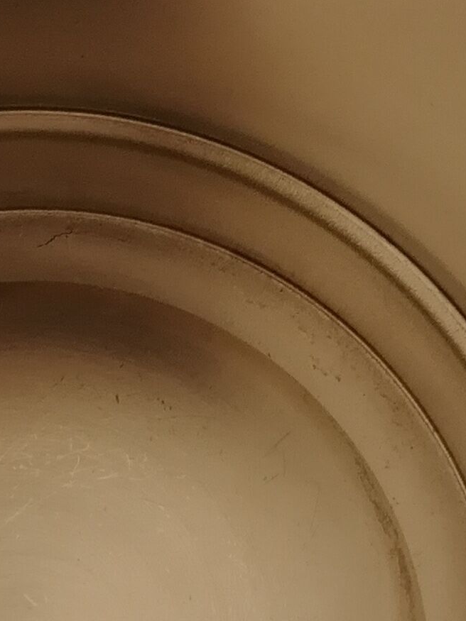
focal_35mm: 128
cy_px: 473
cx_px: -11
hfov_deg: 11.5
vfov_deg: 15.3
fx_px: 2298
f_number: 1.8
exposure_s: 1/60
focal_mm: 5.4
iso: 250
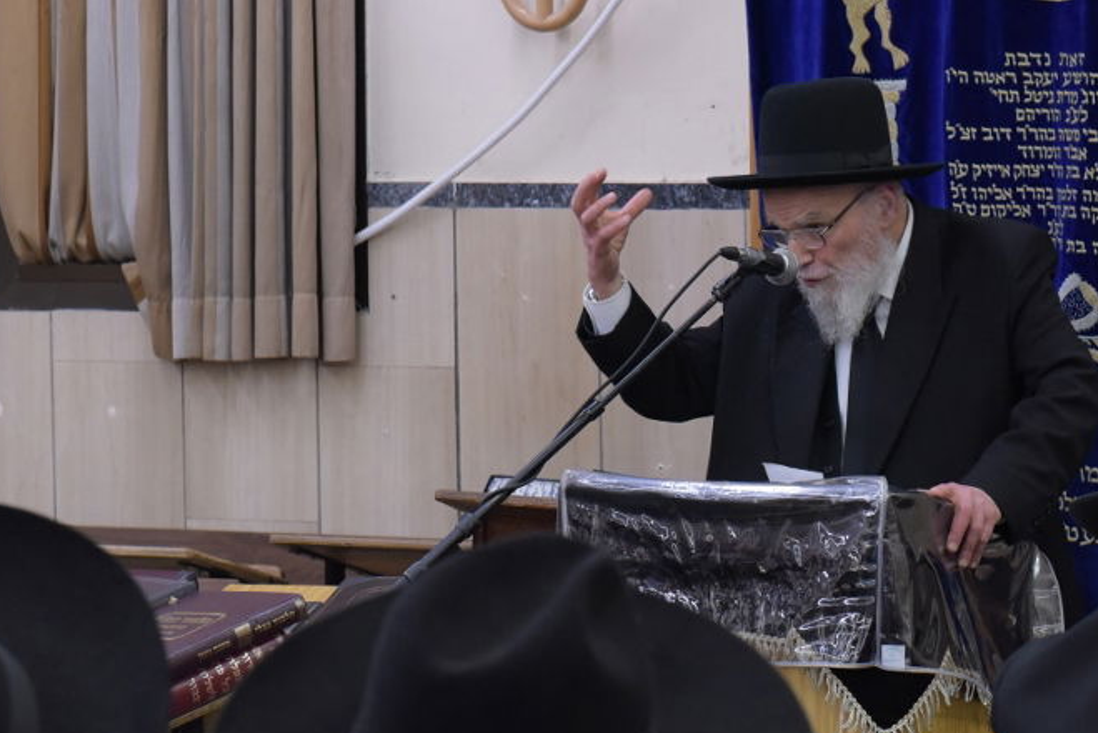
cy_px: 297
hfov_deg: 15.0
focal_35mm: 136
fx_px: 4150
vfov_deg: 10.1
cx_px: 808
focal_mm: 70
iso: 3200
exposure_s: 1/160
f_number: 6.3
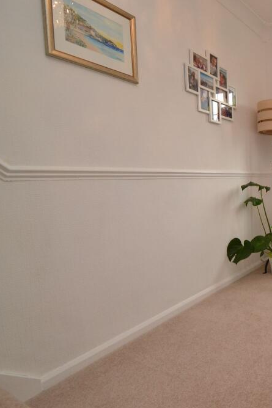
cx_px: 299
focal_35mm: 23
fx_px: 261
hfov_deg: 43.0
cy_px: 208
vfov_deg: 76.1
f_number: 5.6
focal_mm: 10
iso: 400
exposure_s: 1/125
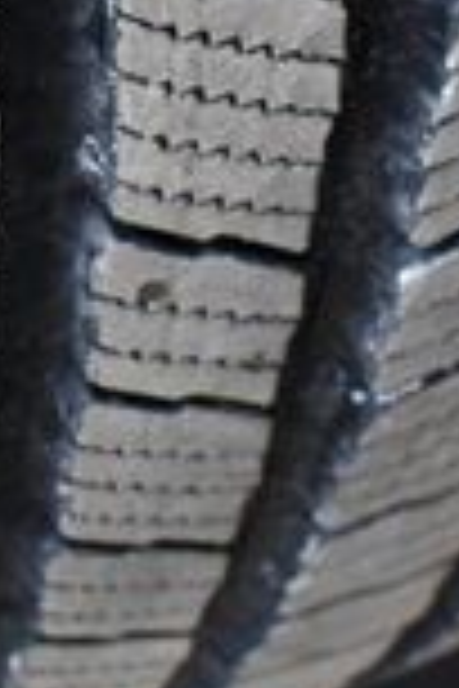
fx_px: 2888
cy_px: -85
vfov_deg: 13.3
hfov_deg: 9.0
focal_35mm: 151
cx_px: -27
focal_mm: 18
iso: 2800
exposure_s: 1/125
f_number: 3.5
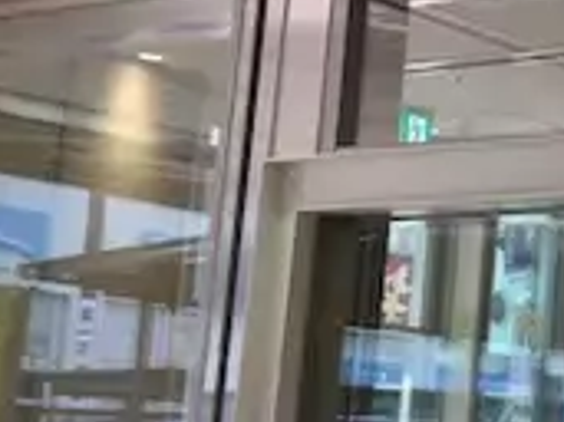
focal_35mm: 102
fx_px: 1661
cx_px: 980
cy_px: 162
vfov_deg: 14.5
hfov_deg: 16.5
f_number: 2.2
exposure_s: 1/120
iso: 40
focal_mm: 4.15
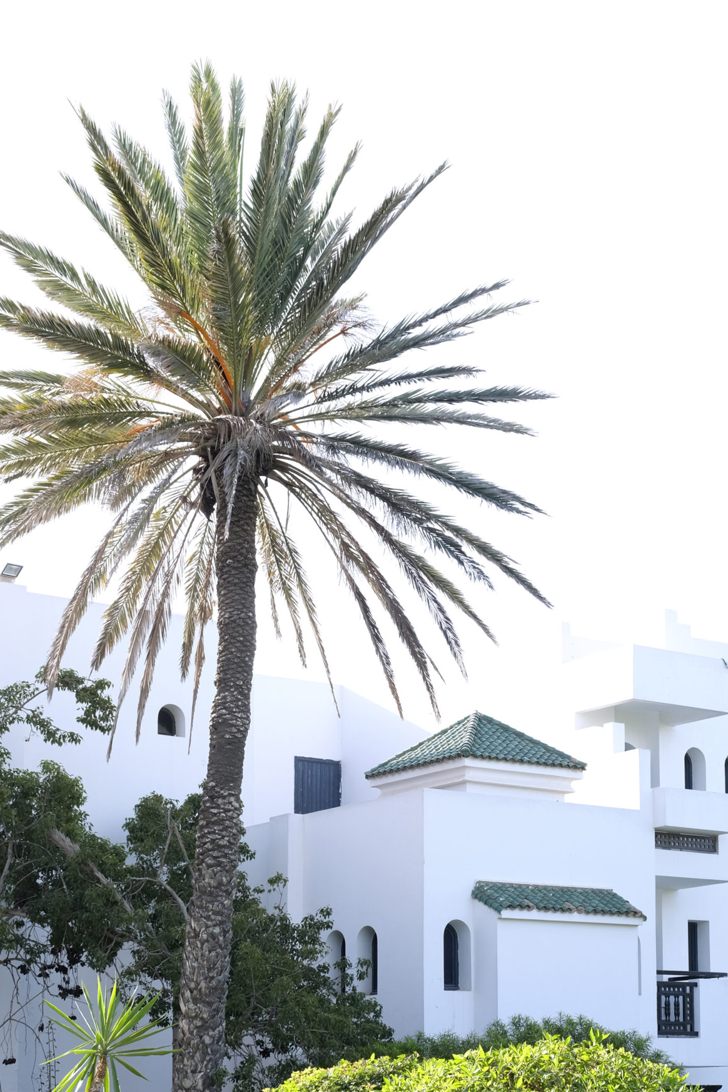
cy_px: 745
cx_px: 461
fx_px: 2001
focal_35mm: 66
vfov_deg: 30.2
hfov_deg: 20.6
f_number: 6.4
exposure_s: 1/60
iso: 160
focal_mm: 30.2
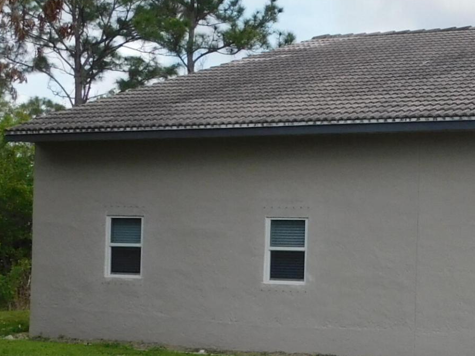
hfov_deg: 18.8
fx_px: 1331
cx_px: 613
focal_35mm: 97
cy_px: 219
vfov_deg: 15.2
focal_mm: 5.3
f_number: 3.2
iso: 125
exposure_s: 1/1000
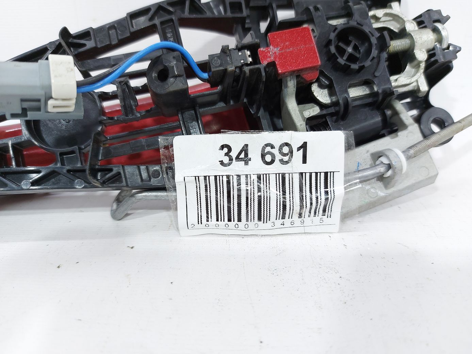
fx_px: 327
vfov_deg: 56.8
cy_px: 177
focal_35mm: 24
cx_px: 236
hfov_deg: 71.6
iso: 80
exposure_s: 1/50
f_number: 1.8
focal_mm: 5.23
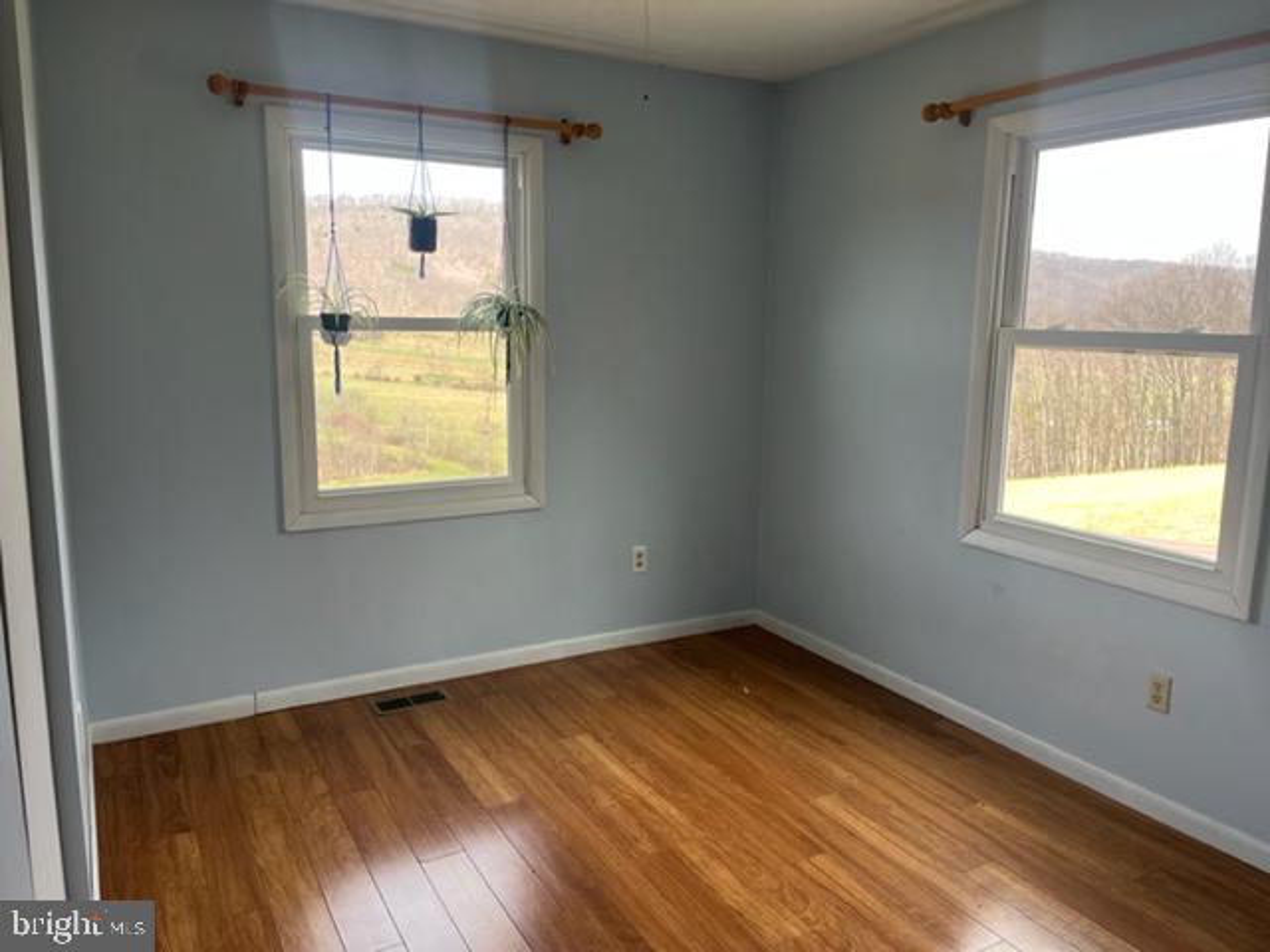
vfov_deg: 53.1
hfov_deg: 67.3
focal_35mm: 26
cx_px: 635
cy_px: 476
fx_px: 954
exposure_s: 1/122
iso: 40
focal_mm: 5.1
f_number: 1.6
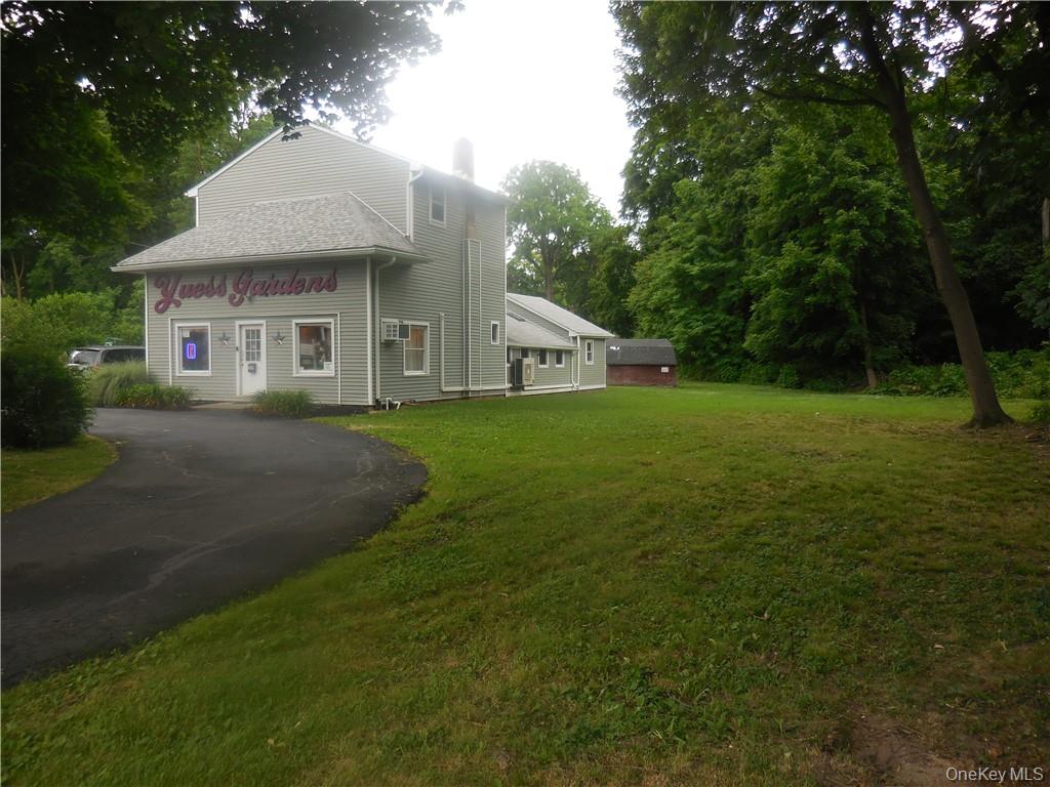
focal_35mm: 28
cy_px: 394
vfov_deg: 49.7
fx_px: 849
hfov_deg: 63.4
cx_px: 525
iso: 125
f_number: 3.5
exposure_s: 1/160
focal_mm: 5
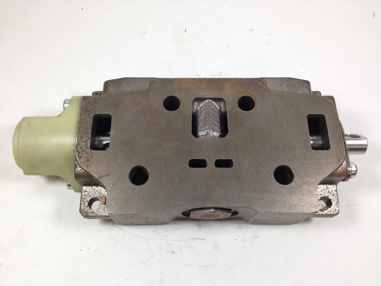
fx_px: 363
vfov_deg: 42.9
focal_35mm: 33
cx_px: 190
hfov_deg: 55.4
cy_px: 143
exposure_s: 1/60
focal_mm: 4.12
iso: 50
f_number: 2.4
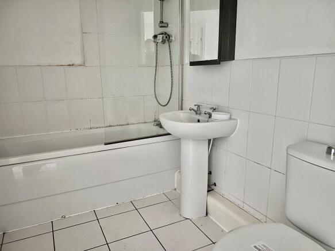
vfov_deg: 53.0
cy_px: 126
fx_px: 252
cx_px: 168
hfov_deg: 67.3
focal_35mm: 26
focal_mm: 5.7
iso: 640
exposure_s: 1/10
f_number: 1.5
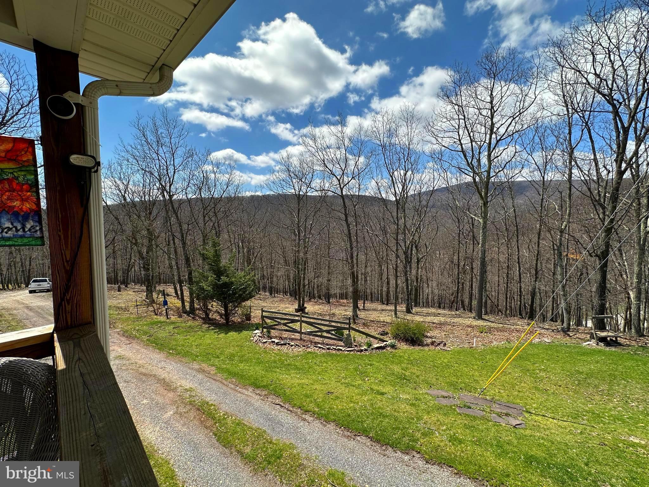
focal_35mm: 14
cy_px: 244
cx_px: 324
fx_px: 262
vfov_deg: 85.7
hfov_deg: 102.1
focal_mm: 2.22
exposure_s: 1/1473
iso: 40
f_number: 2.2
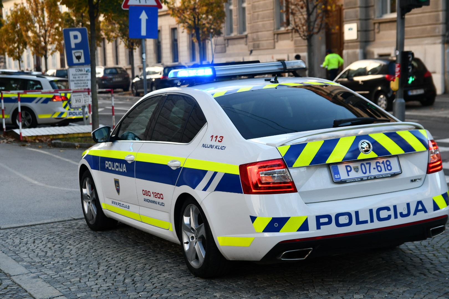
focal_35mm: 75
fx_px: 935
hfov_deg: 27.0
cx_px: 224
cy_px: 150
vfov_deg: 18.2
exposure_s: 1/250
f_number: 4
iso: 400
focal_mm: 50
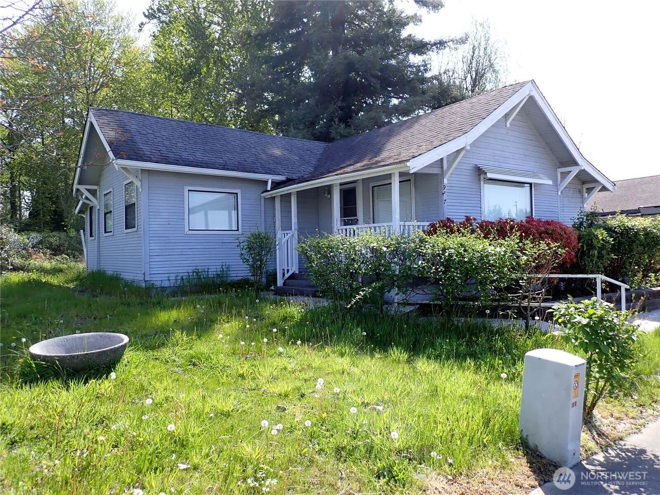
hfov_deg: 69.4
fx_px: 477
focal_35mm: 25
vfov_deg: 54.9
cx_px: 330
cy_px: 248
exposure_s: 1/500
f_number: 2.8
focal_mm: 4.5
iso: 100
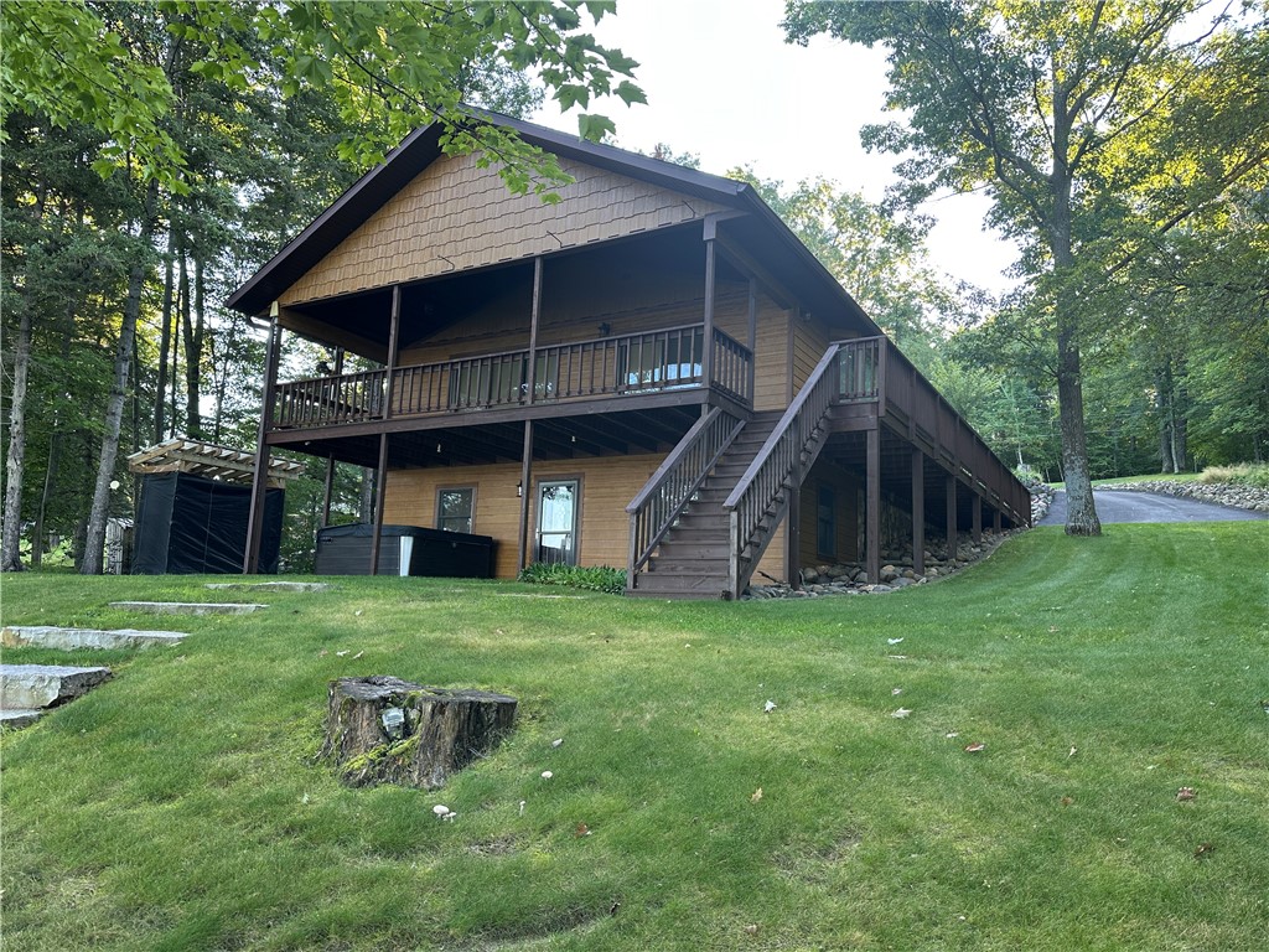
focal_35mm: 24
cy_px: 476
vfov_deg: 56.8
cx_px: 634
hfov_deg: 71.6
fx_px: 880
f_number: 1.78
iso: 100
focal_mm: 6.86
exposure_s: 1/127
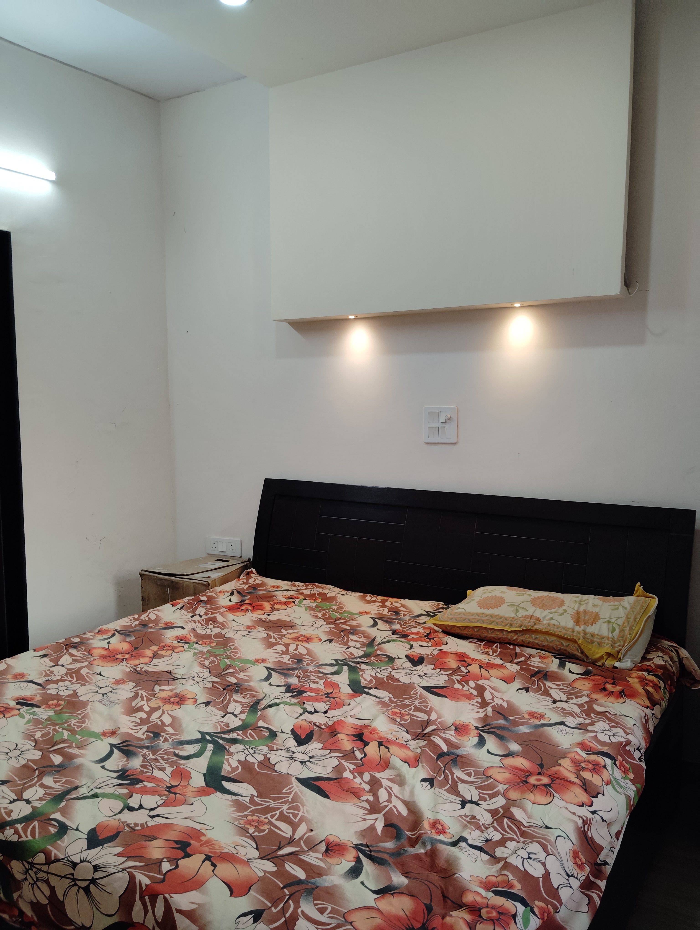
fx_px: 753
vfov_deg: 63.4
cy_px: 465
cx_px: 350
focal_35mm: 28
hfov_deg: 49.9
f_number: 1.8
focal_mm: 4.22
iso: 398
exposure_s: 1/100
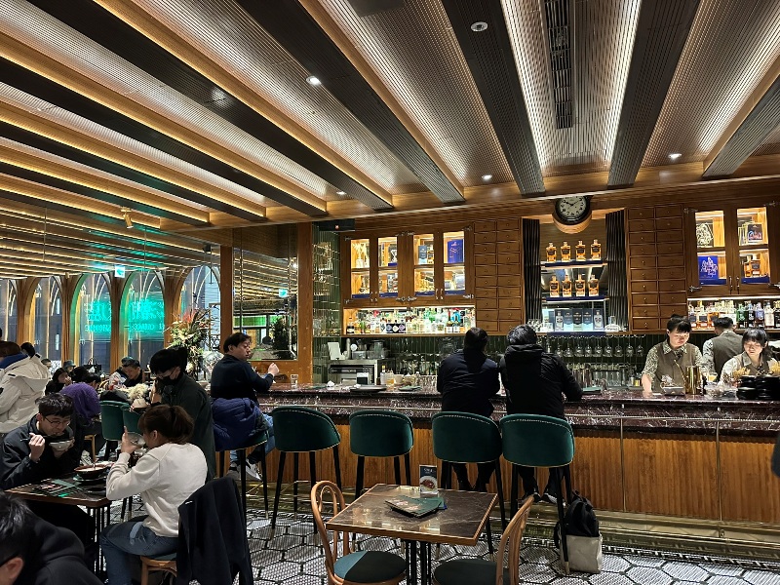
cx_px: 390
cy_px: 292
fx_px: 541
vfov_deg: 56.8
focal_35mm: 24
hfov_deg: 71.6
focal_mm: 6.86
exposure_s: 1/59
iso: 800
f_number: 1.78
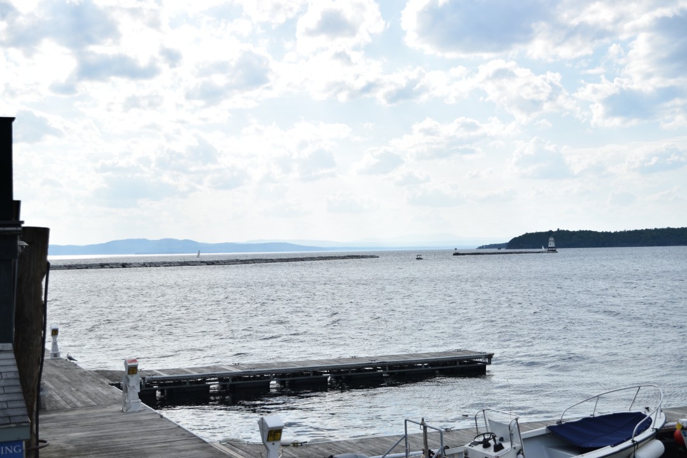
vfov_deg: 26.5
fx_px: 973
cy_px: 229
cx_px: 344
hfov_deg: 38.9
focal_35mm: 51
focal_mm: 34
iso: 200
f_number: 5.6
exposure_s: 1/1250
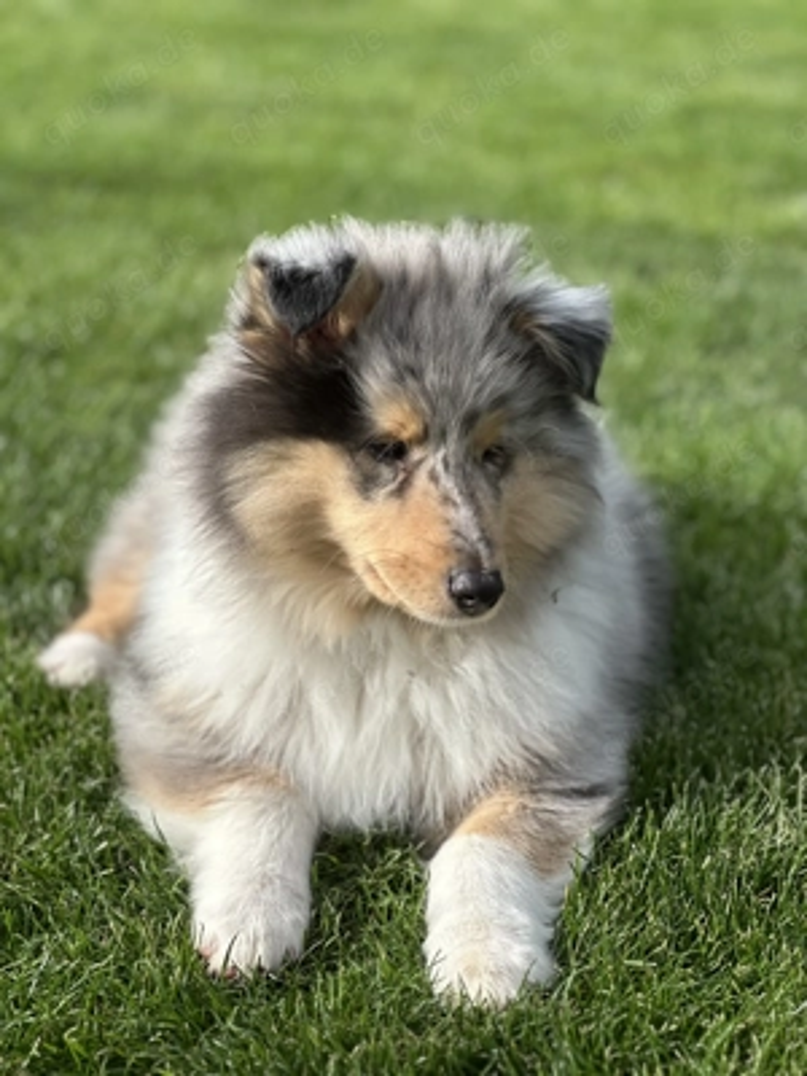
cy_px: 538
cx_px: 404
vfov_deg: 25.3
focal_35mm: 77
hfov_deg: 19.1
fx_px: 2393
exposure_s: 1/506
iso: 32
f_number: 2.8
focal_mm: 9
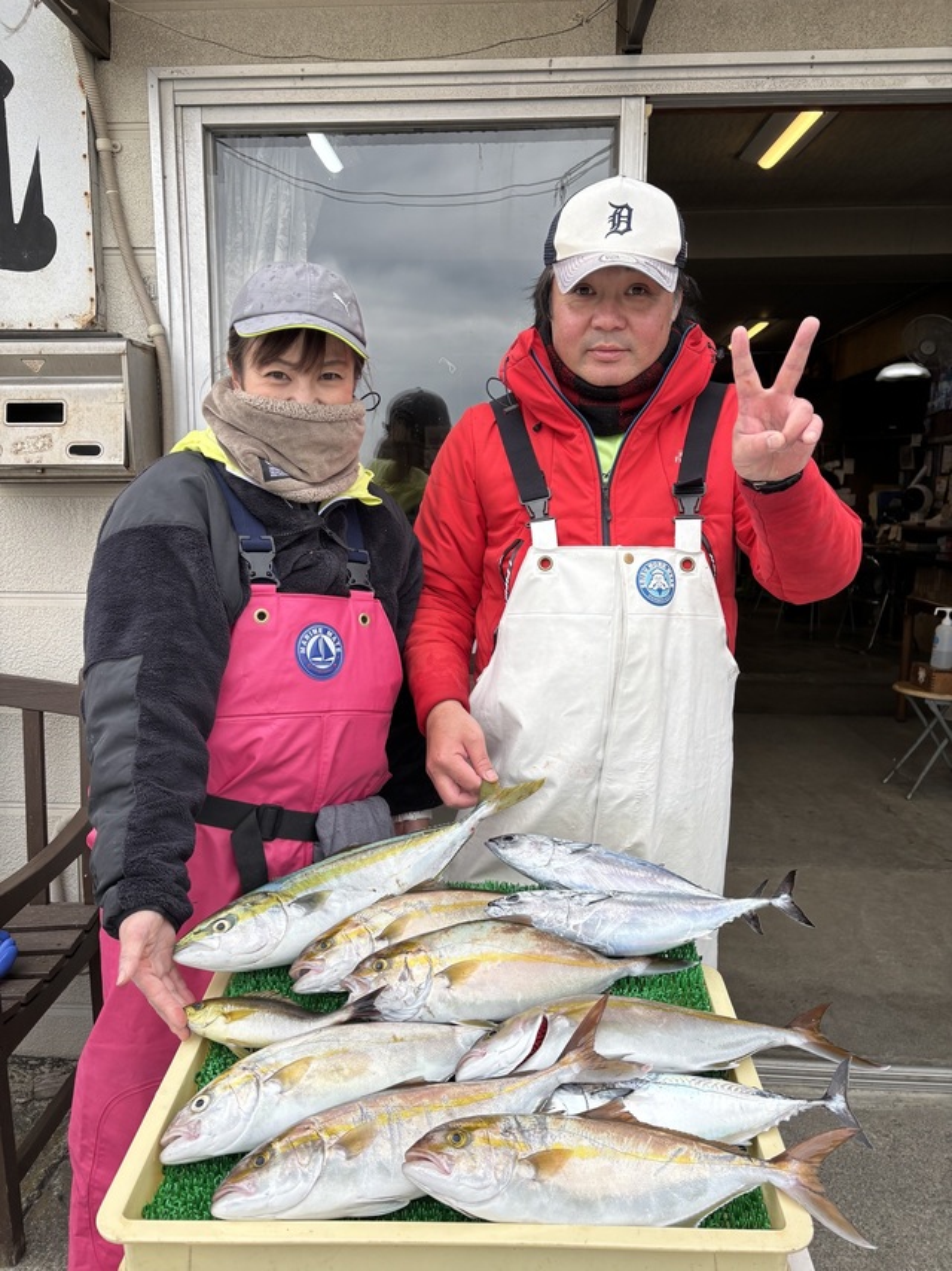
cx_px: 476
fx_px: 954
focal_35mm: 26
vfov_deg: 67.3
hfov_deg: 53.0
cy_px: 636
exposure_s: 1/477
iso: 50
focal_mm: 5.96
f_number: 1.6
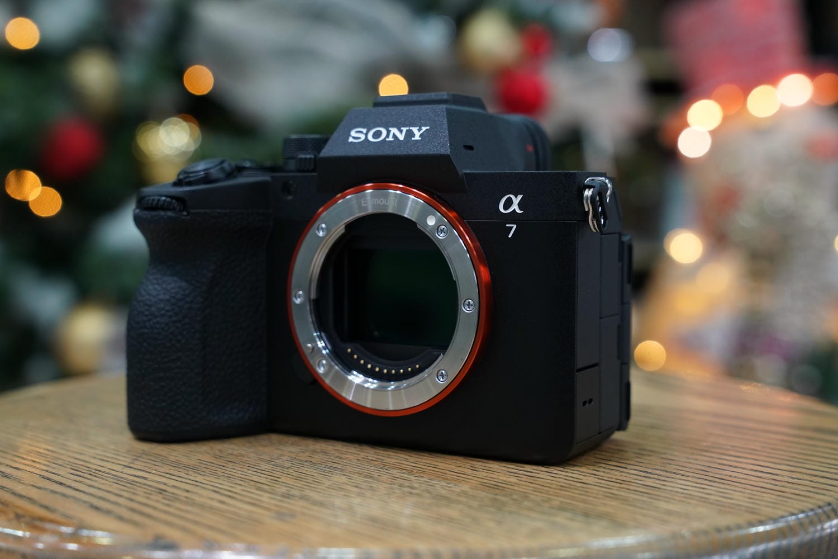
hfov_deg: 38.5
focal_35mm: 52
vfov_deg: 26.2
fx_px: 1201
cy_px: 280
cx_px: 419
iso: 2500
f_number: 5.6
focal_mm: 51.6
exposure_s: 1/60
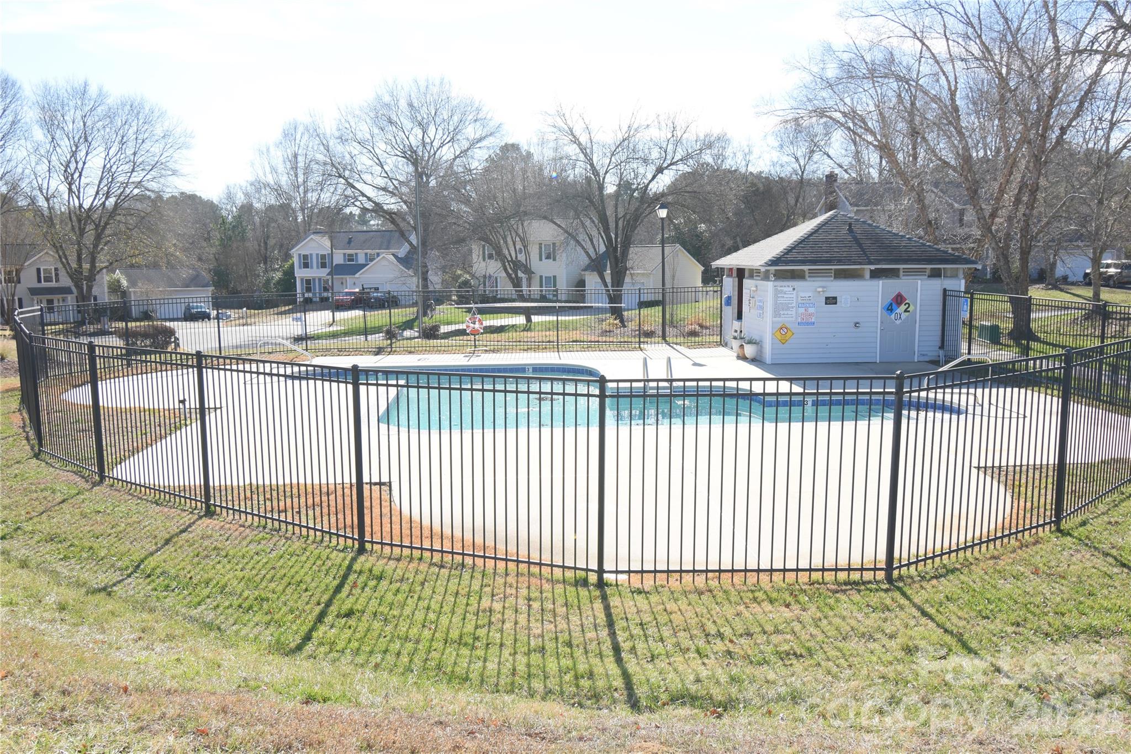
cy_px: 377
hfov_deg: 61.9
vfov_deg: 43.6
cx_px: 566
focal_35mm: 30
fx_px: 942
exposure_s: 1/250
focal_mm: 20
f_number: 7.1
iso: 200
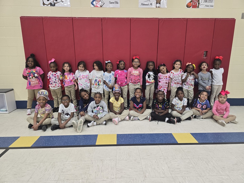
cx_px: 122
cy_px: 92
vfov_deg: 58.9
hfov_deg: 73.9
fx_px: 162
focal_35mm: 23
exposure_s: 1/120
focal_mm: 6.3
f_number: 1.7
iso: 200
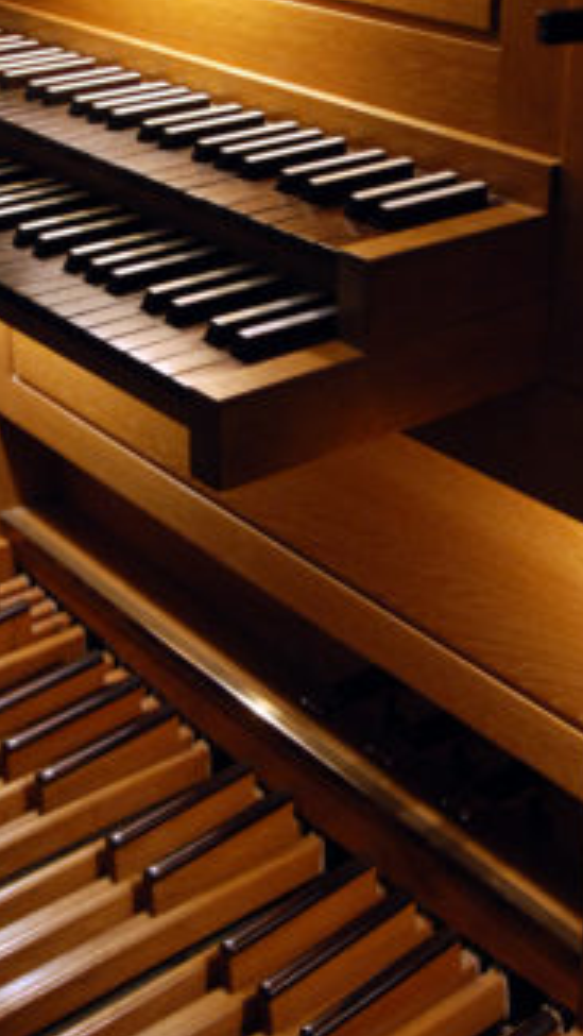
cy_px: 359
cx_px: 263
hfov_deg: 20.7
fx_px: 1593
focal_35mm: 58
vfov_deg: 35.7
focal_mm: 22
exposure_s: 1/15
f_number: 4
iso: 800
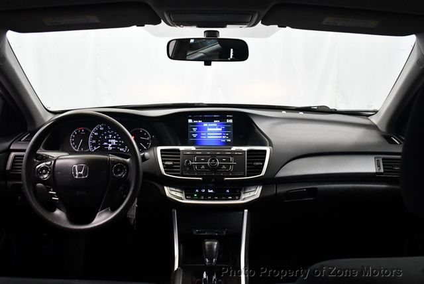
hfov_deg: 53.1
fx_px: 424
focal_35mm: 36
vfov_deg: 36.9
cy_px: 142
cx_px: 212
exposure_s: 1/125
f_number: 3.5
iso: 3200
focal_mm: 18
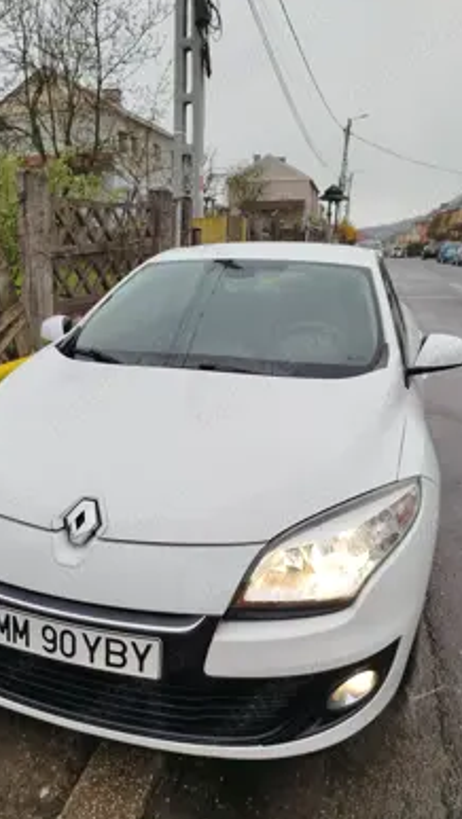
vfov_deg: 69.8
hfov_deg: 42.8
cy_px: 413
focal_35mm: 27
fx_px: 587
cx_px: 191
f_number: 1.7
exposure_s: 1/100
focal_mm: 5.31
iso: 64
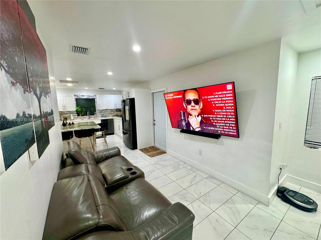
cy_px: 120
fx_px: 130
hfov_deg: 102.1
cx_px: 160
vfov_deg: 85.7
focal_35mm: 14
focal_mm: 2.22
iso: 250
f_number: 2.2
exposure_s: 1/120
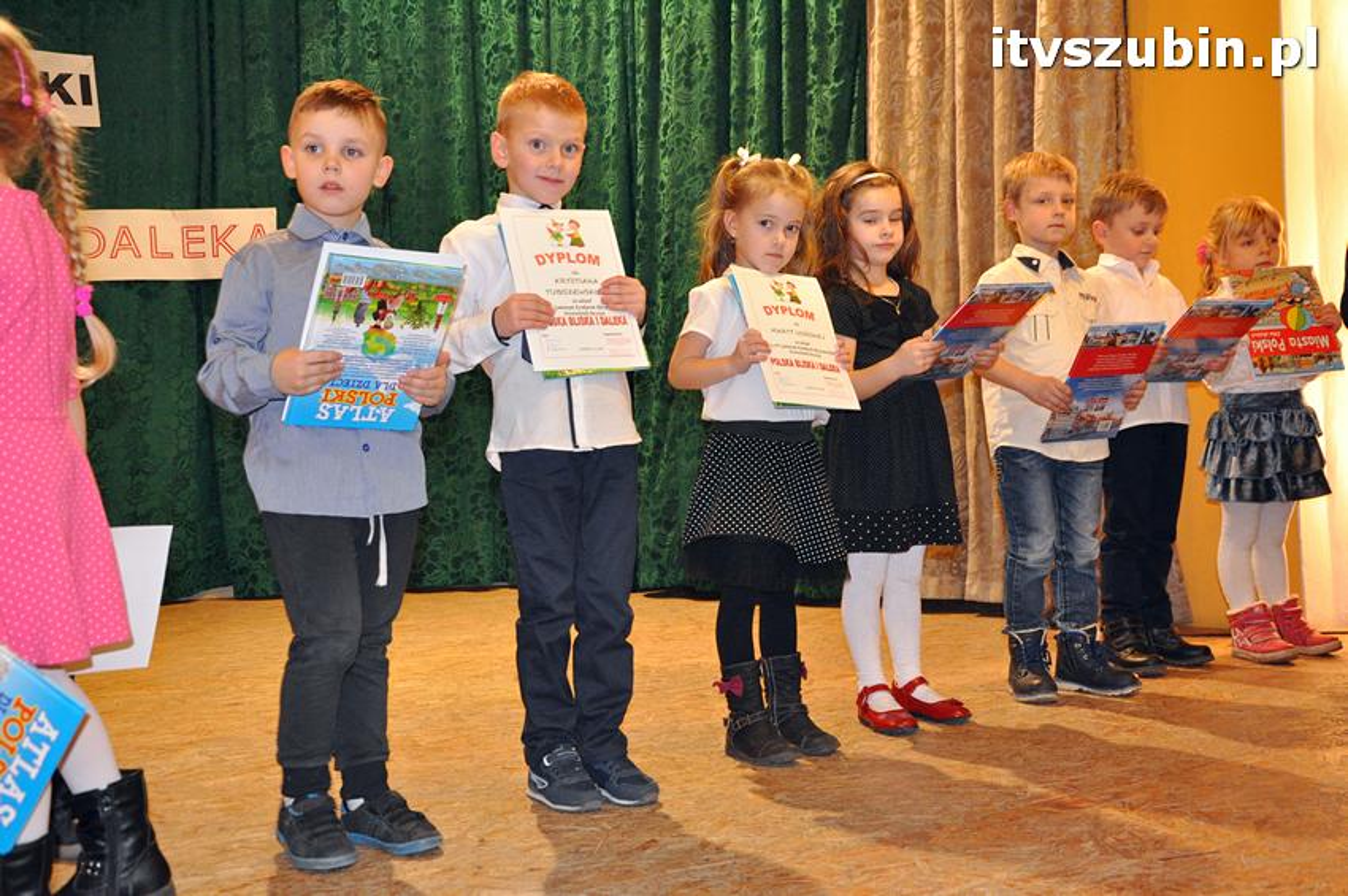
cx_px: 674
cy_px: 448
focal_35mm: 39
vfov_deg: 34.1
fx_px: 1459
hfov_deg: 49.6
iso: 2000
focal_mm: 26
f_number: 5
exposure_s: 1/60
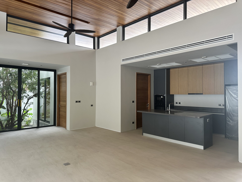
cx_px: 121
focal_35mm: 24
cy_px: 91
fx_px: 168
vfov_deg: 56.8
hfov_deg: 71.6
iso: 100
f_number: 1.78
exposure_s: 1/121
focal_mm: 6.86
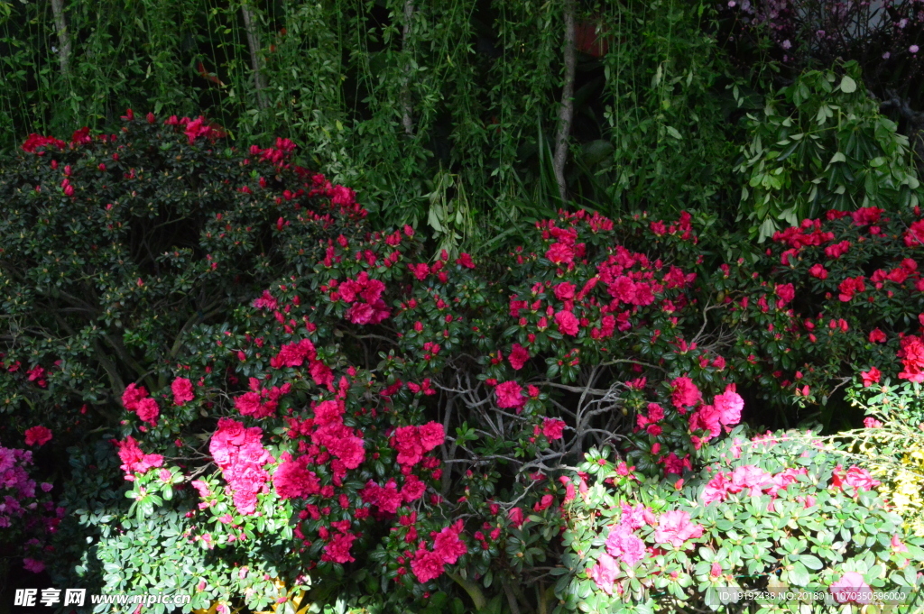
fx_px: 1077
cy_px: 307
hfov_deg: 46.4
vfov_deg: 31.8
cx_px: 462
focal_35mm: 42
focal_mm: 28
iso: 5000
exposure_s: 1/250
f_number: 20
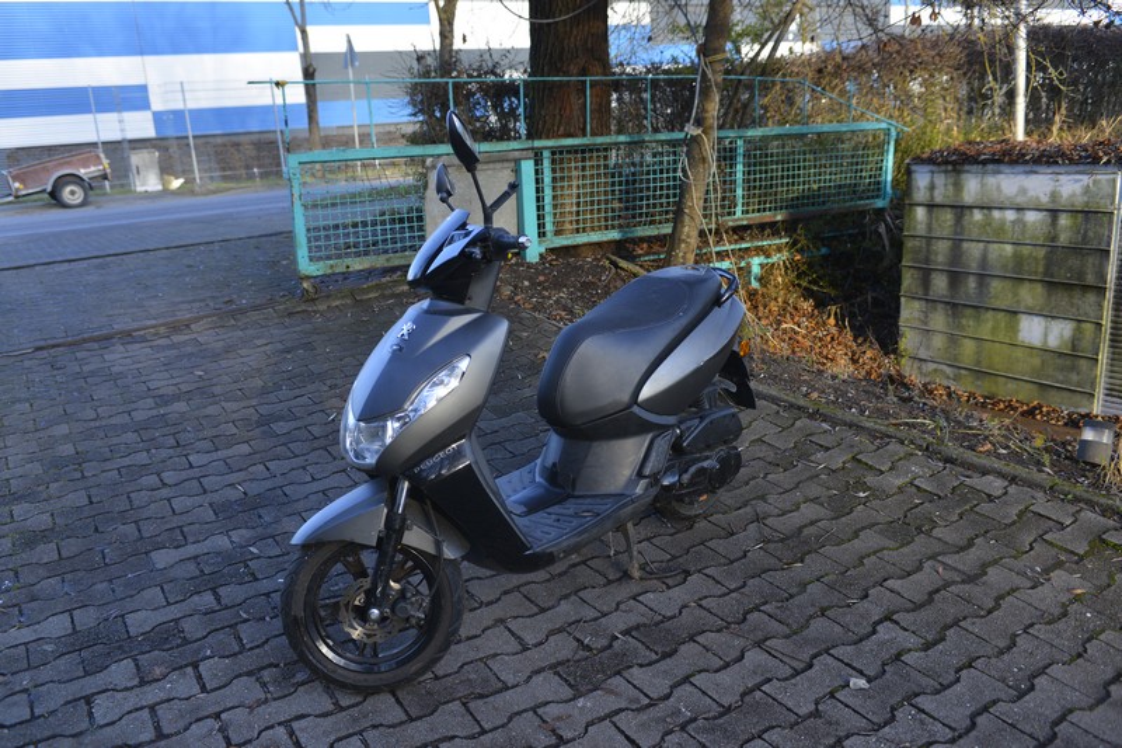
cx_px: 561
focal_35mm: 31
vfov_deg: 42.3
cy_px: 374
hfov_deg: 60.3
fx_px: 966
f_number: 4
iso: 250
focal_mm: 31
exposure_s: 1/250
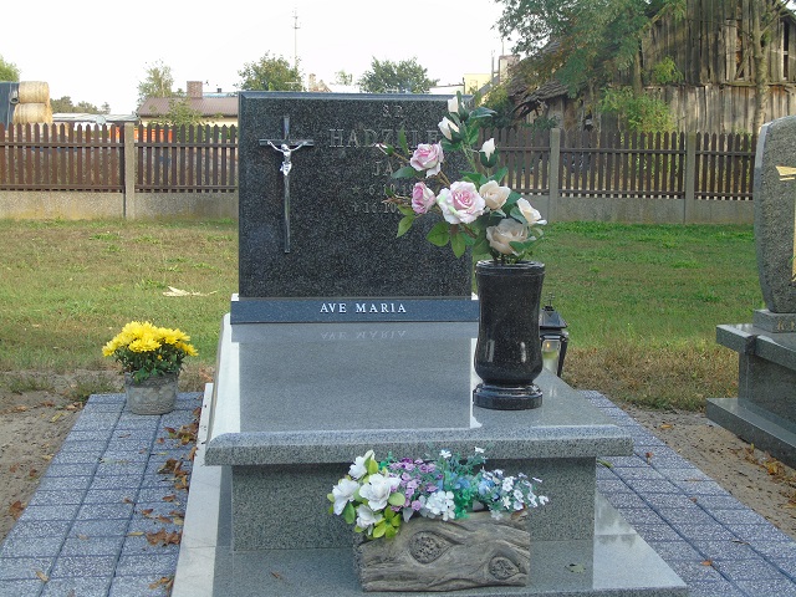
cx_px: 398
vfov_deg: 27.0
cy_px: 298
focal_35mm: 54
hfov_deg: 35.5
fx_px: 1242
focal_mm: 9.6
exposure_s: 1/125
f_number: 4.3
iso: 80
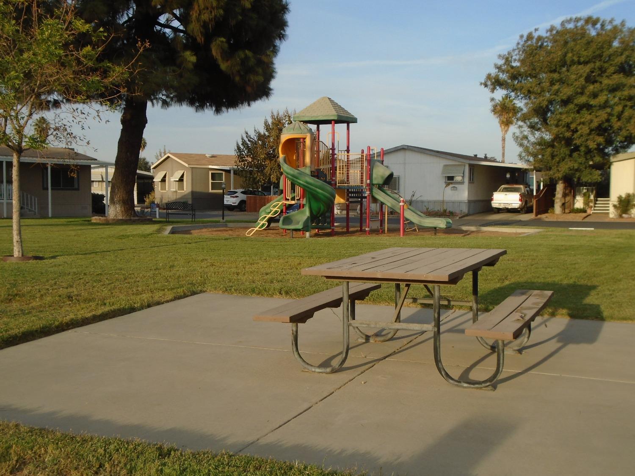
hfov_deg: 44.8
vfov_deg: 34.3
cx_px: 318
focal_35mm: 42
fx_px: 770
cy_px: 238
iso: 100
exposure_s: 1/500
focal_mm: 7.4
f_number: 4.1
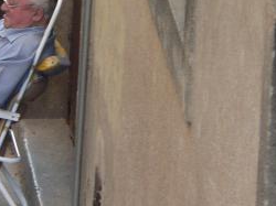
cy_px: 31
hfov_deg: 2.5
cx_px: 8
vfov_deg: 1.8
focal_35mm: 809
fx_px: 6444
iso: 200
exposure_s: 1/60
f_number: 2.8
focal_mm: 52.5
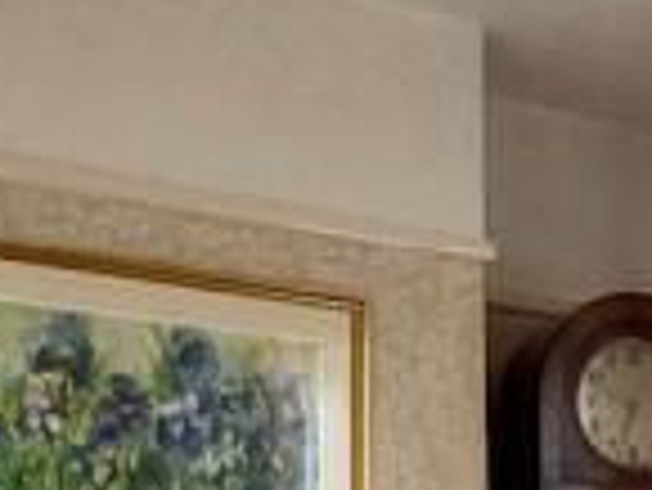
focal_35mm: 99
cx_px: 796
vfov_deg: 13.8
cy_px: 805
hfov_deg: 18.7
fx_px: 1866
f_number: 2.2
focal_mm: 2.22
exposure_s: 1/99
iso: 125
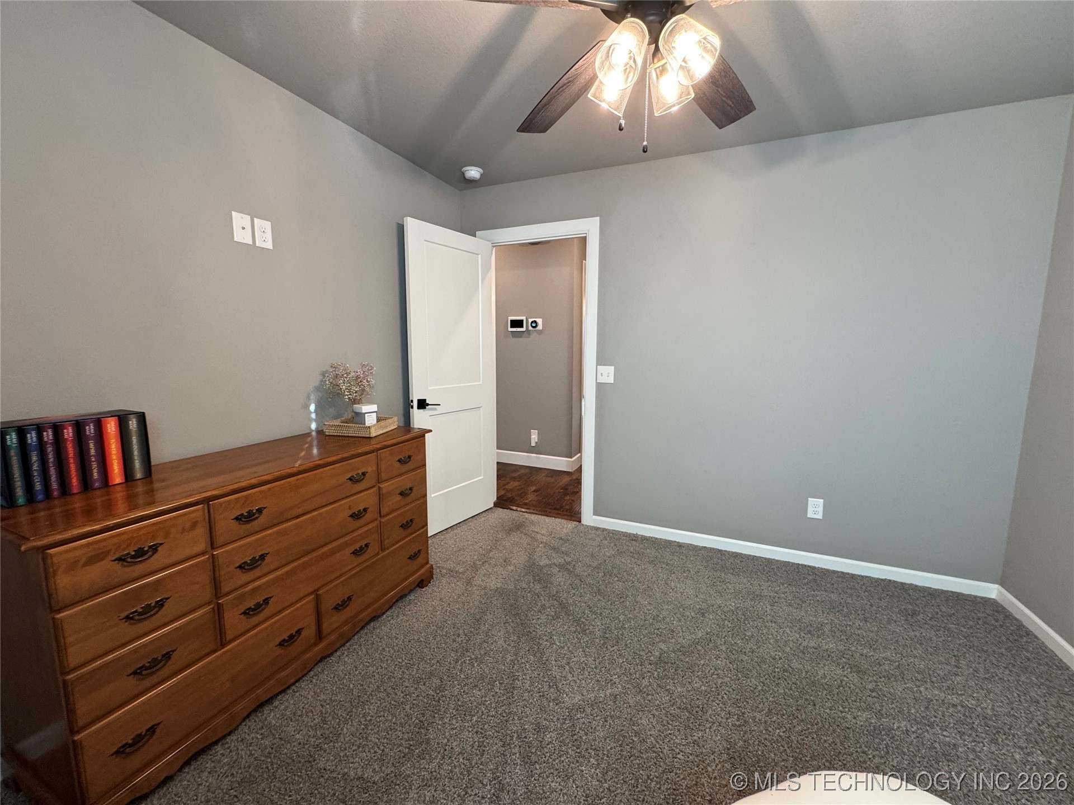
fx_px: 434
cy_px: 402
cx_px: 537
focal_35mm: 14
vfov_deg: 85.7
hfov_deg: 102.1
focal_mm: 2.22
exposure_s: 1/60
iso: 200
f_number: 2.2
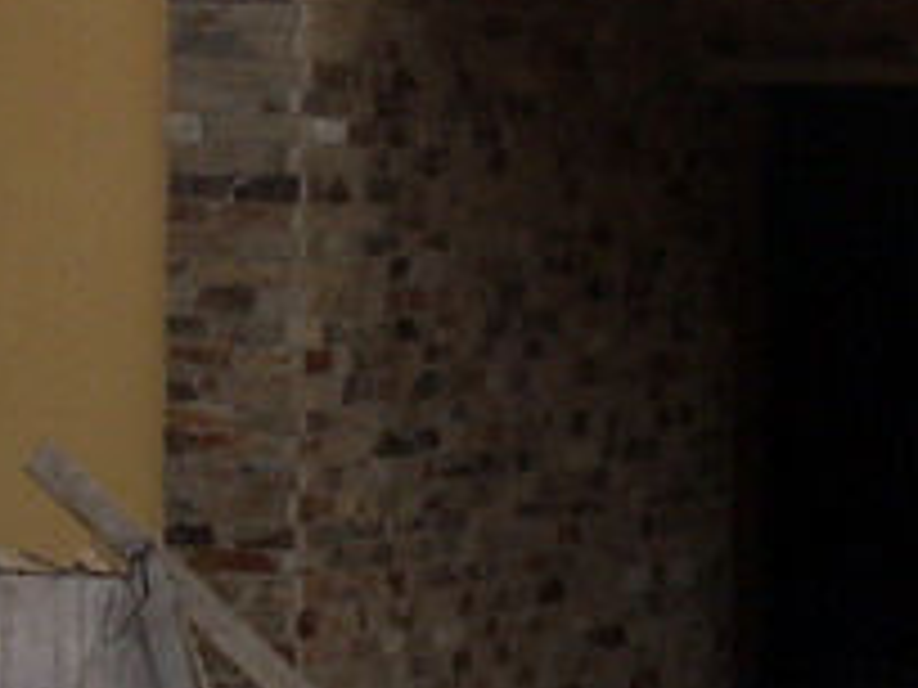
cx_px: -45
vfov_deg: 4.6
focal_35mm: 326
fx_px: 8645
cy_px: -61
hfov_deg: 6.1
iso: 80
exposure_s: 1/125
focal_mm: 12.2
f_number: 6.2
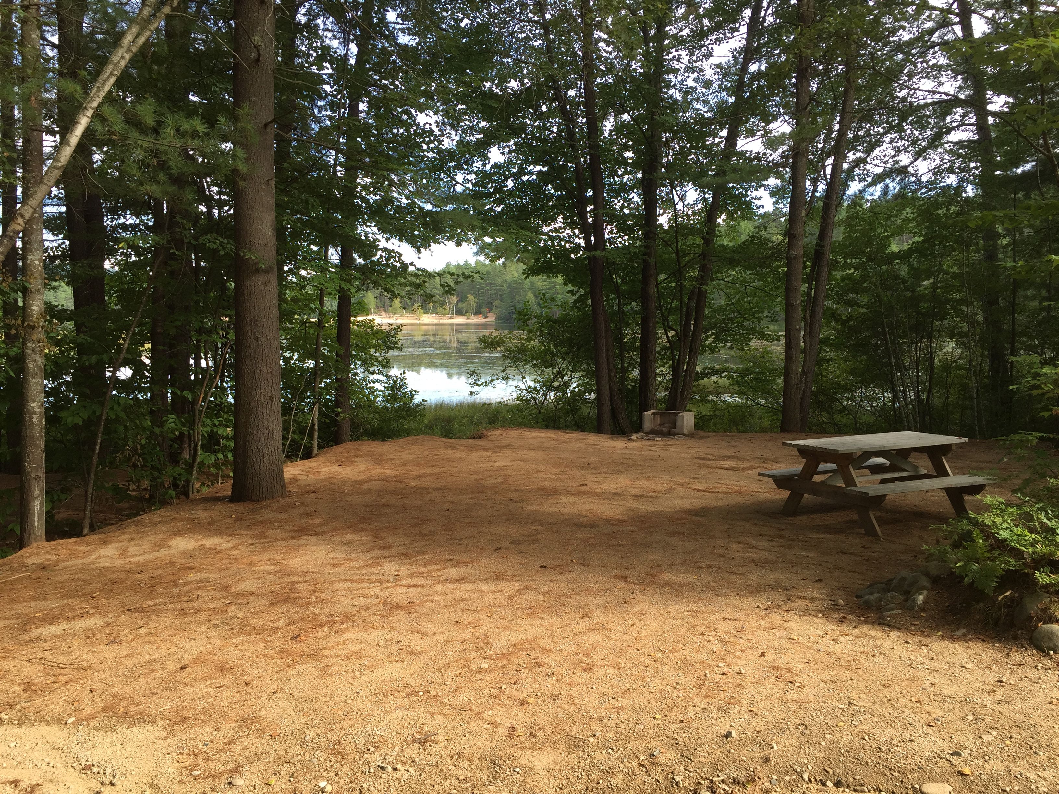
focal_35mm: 29
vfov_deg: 48.2
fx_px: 887
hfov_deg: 61.7
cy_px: 397
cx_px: 530
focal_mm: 4.15
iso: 32
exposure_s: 1/273
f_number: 2.2
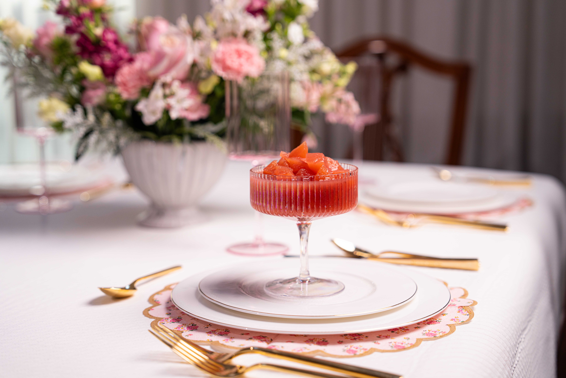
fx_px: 912
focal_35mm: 58
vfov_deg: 23.4
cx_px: 283
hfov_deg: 34.5
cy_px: 189
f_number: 2.8
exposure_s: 1/250
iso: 250
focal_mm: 58
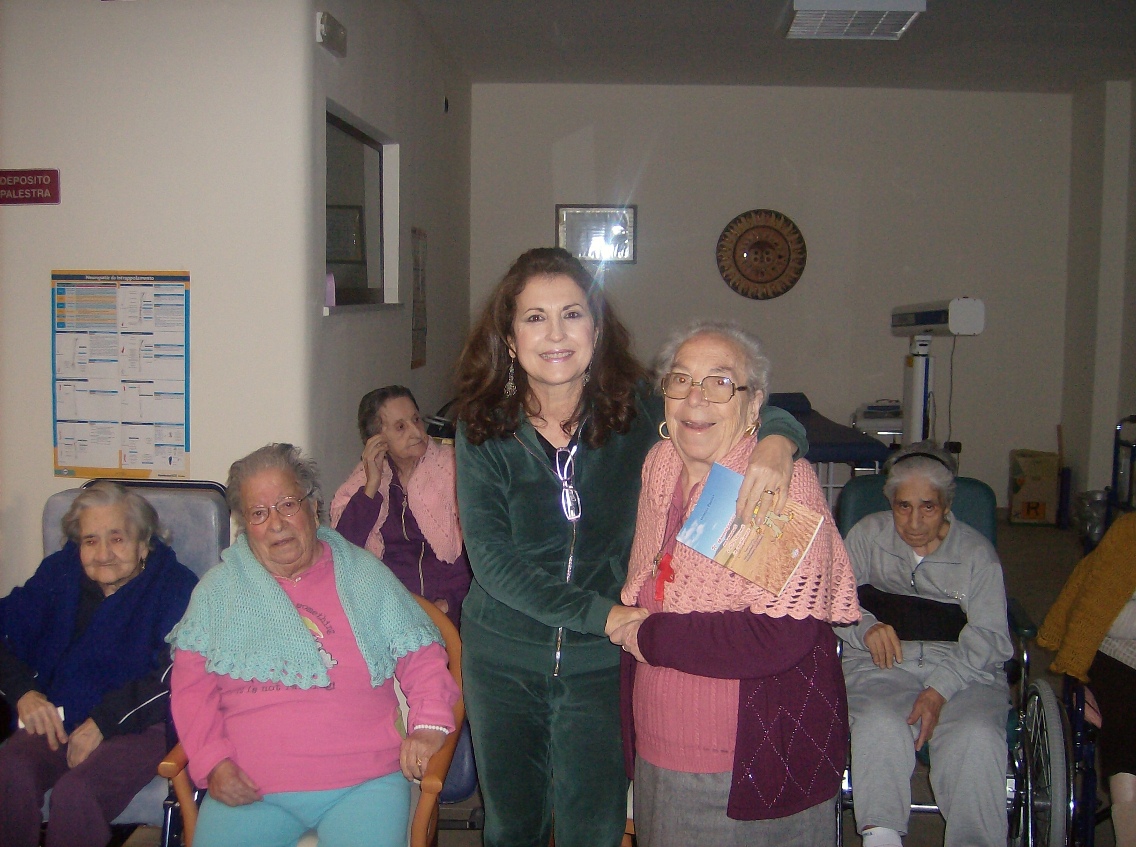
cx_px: 568
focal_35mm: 36
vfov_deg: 39.5
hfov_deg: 51.5
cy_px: 424
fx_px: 1179
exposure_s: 1/60
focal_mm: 6
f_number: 2.8
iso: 200
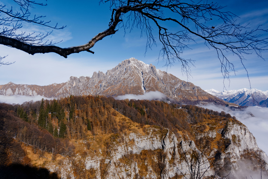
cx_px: 134
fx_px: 227
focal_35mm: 30
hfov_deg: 61.1
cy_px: 90
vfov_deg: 43.0
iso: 320
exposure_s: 1/800
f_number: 6.3
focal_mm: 30.5
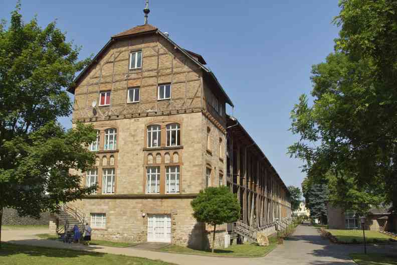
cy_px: 132
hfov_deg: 54.4
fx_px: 386
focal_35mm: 35
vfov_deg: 37.9
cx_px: 198
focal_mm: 21
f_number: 10
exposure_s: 1/200
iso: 100
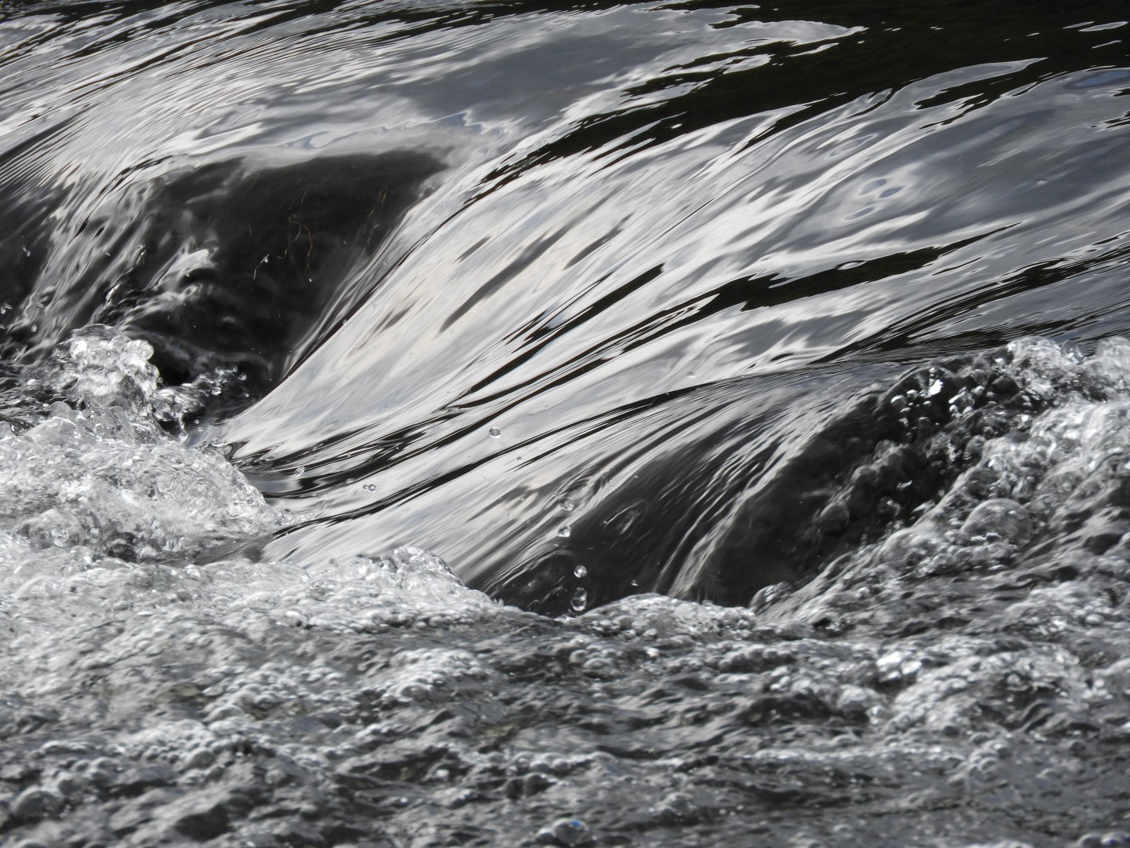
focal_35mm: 400
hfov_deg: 5.0
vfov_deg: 3.7
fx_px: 13058
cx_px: 565
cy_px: 424
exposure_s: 1/400
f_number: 5.6
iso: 100
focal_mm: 71.7
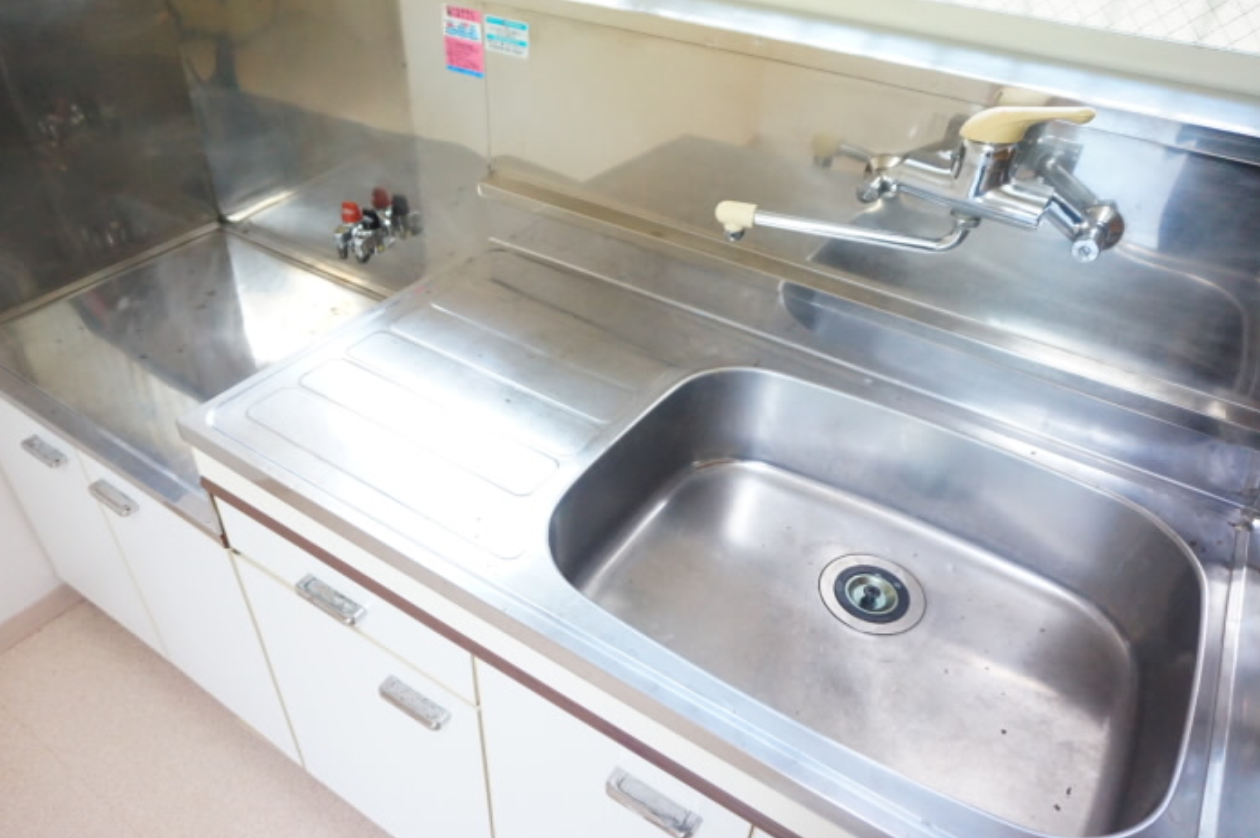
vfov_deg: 51.2
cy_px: 418
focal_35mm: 25
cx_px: 607
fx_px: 874
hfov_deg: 71.5
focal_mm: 16
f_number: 3.5
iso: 2500
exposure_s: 1/160
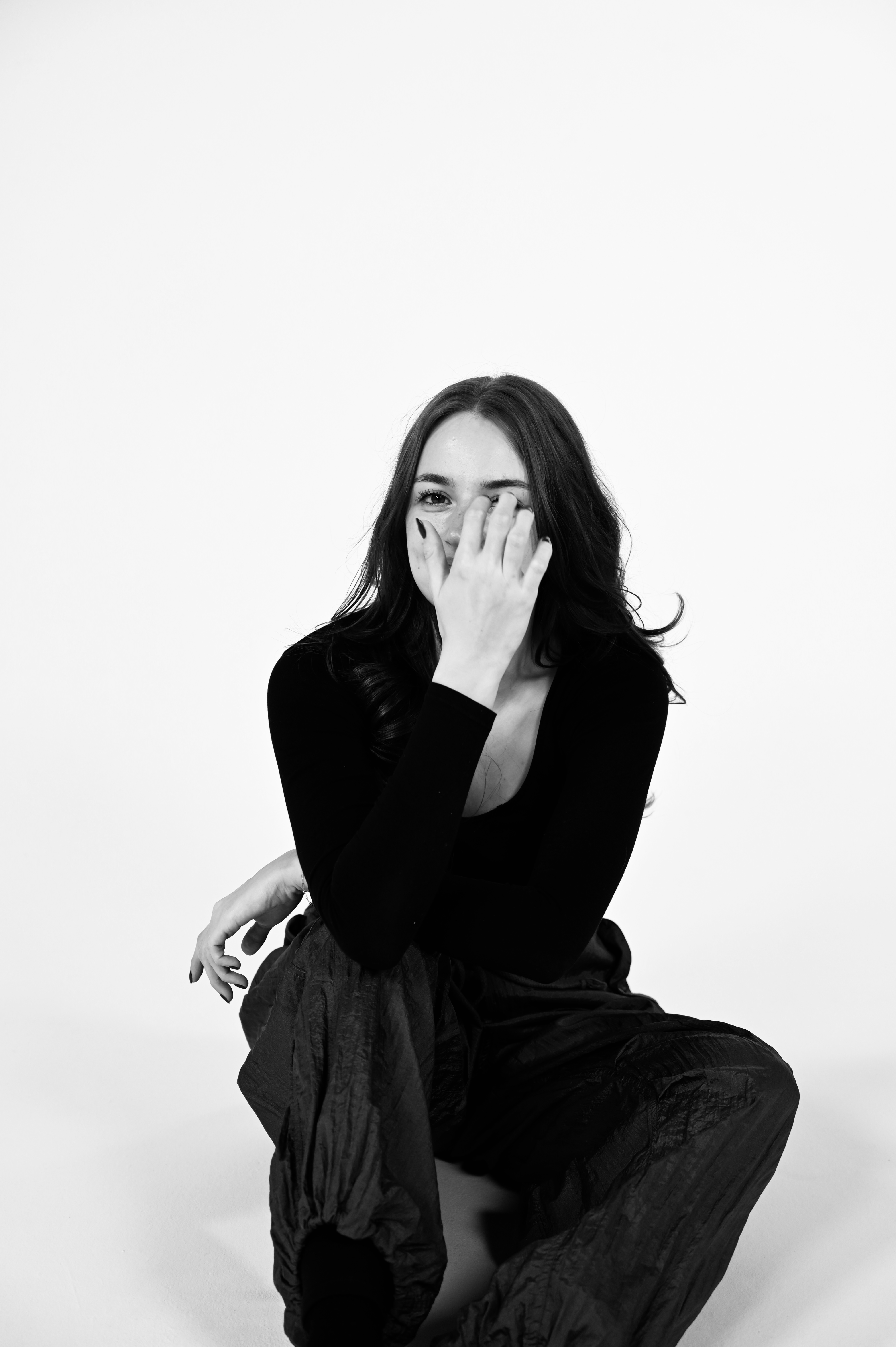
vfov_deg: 35.7
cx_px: 448
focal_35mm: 56
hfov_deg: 24.2
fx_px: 2093
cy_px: 674
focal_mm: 56
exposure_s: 1/250
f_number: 4
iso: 400
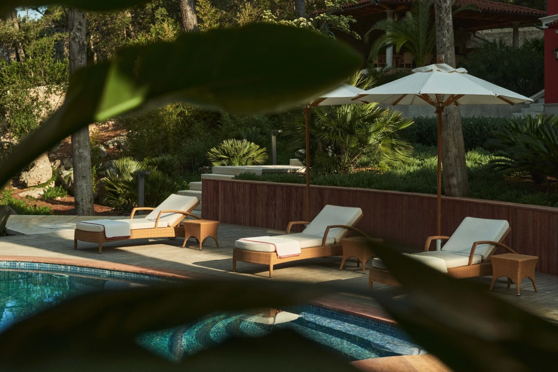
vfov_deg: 23.4
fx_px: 899
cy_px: 186
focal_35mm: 58
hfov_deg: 34.5
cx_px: 279
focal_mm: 58
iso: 200
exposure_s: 1/400
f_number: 8
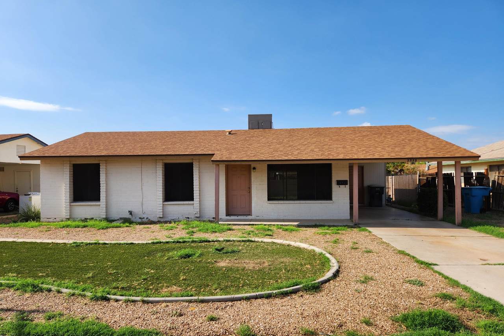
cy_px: 176
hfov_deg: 73.7
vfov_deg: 53.1
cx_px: 252
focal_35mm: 24
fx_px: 336
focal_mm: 5.4
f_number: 1.8
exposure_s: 1/1505
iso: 20
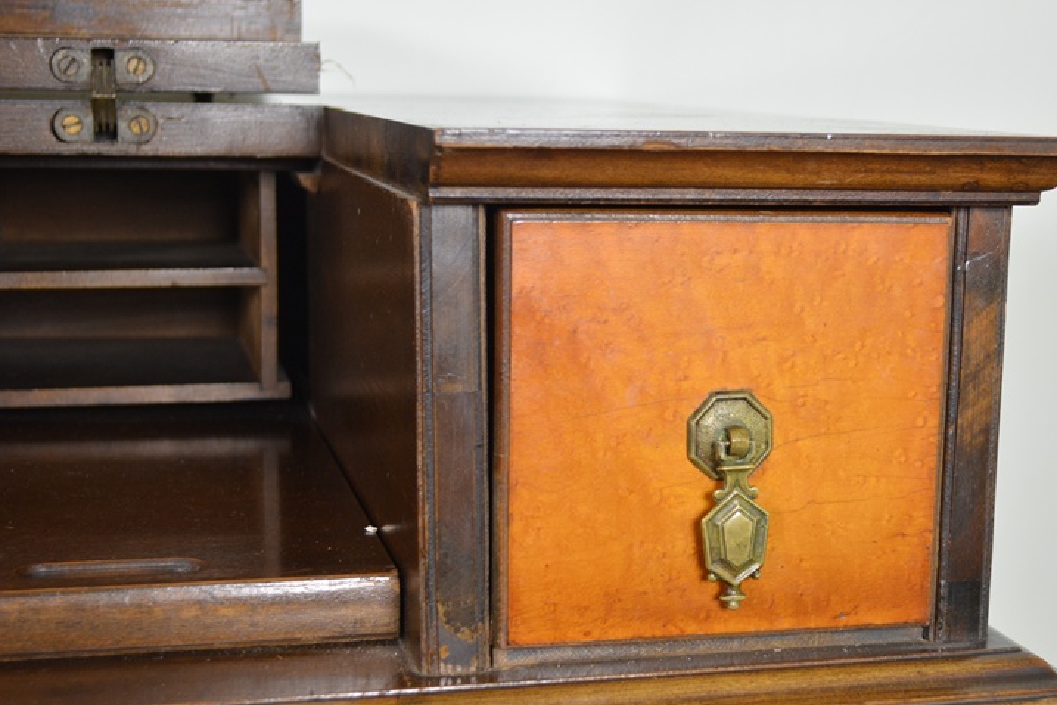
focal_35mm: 64
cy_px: 425
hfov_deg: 31.3
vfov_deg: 21.2
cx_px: 659
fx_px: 1879
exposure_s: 1/30
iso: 900
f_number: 5
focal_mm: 34
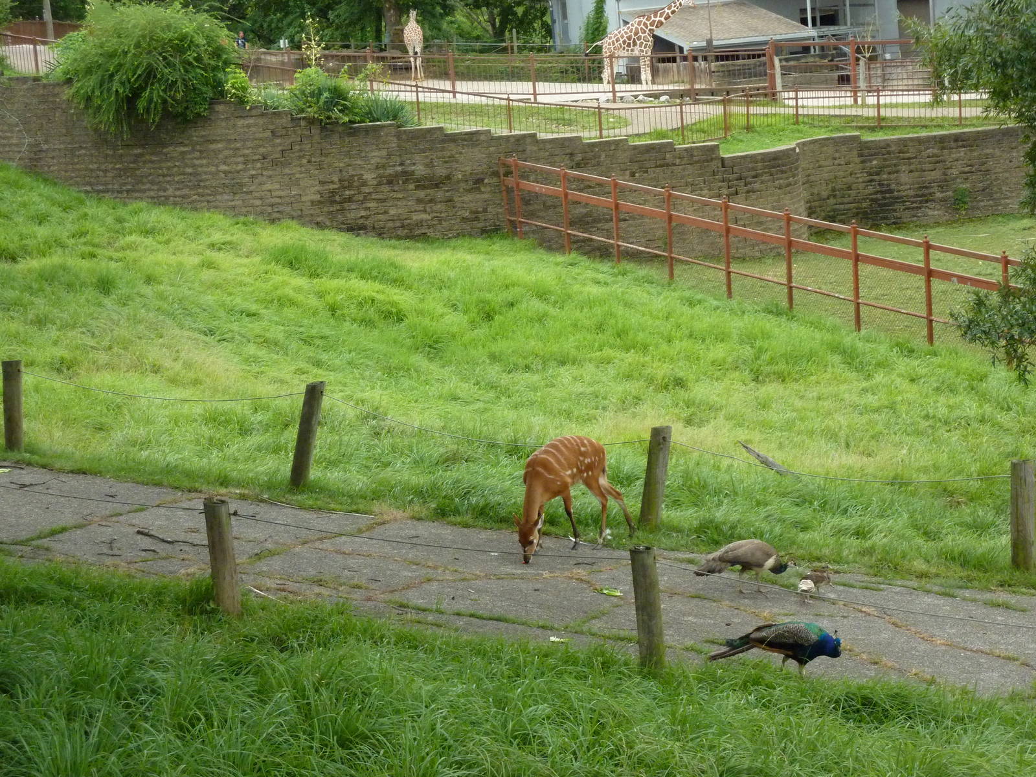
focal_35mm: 83
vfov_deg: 17.8
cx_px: 518
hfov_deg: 23.6
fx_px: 2484
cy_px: 388
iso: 400
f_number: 4.2
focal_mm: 13.7
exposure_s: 1/320
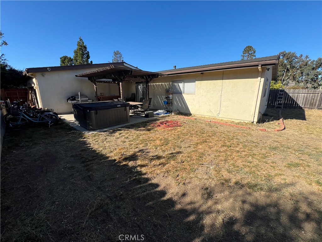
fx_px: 121
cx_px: 161
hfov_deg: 106.2
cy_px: 121
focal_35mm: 13
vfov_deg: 89.9
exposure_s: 1/1167
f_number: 1.8
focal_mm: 1.57
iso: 32
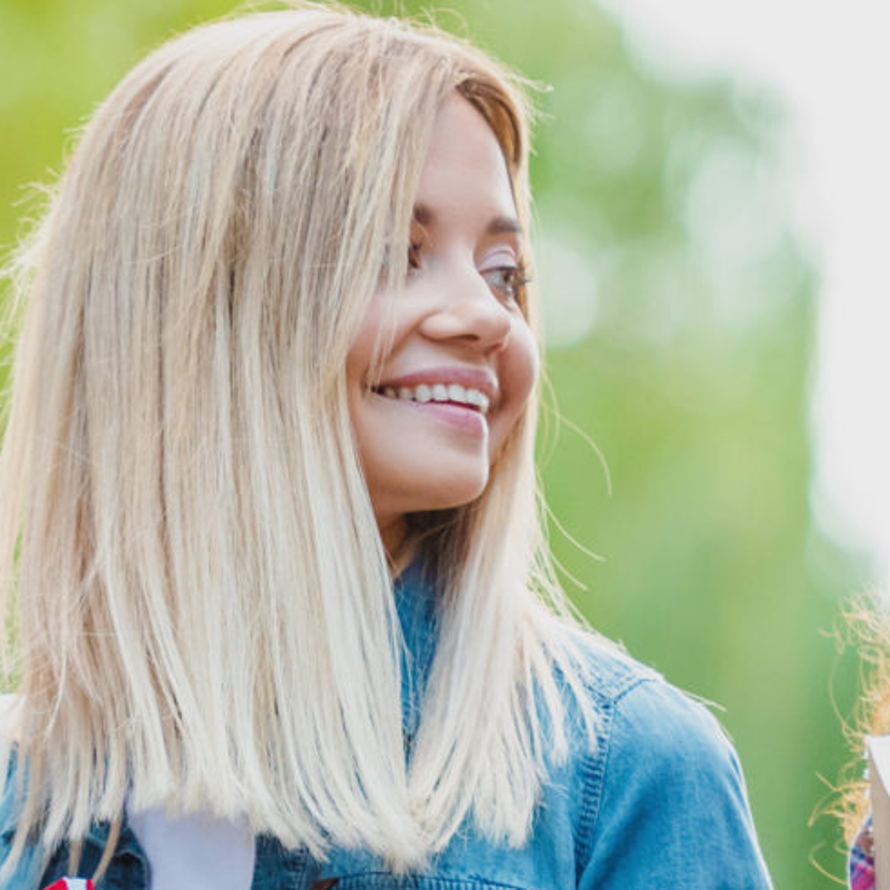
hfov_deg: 2.6
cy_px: 811
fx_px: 19373
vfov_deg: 2.6
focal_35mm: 666
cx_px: -434
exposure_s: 1/640
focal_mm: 150
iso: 800
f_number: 2.8
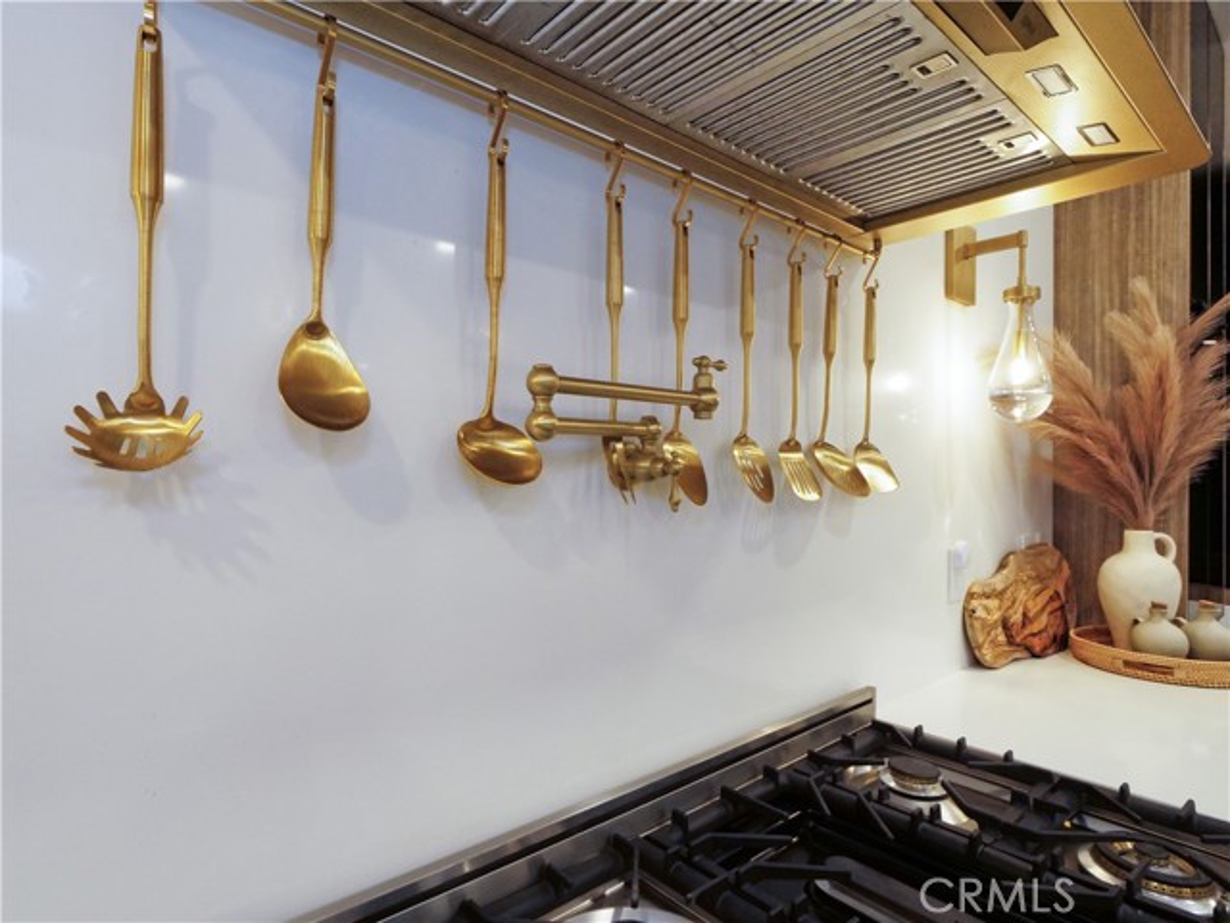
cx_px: 615
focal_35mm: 18
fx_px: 640
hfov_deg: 87.8
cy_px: 462
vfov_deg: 71.6
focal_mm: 9
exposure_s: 1/50
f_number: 7.1
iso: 2000
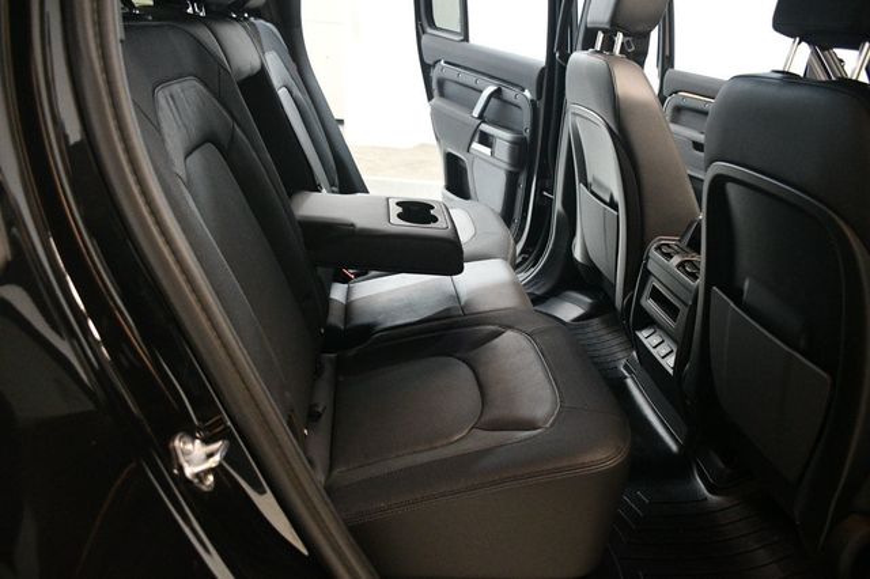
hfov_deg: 67.4
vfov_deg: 47.9
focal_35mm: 27
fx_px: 652
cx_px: 435
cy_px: 290
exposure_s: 1/60
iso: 4500
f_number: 3.5
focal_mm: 18
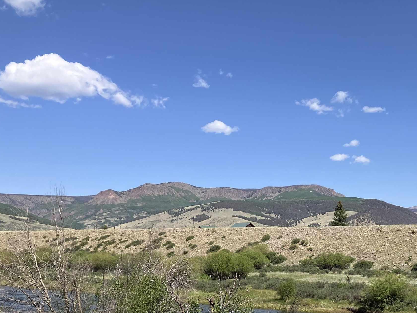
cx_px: 357
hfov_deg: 35.7
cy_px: 220
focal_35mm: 51
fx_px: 614
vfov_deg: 28.3
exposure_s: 1/1869
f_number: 1.8
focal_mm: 3.99
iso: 32
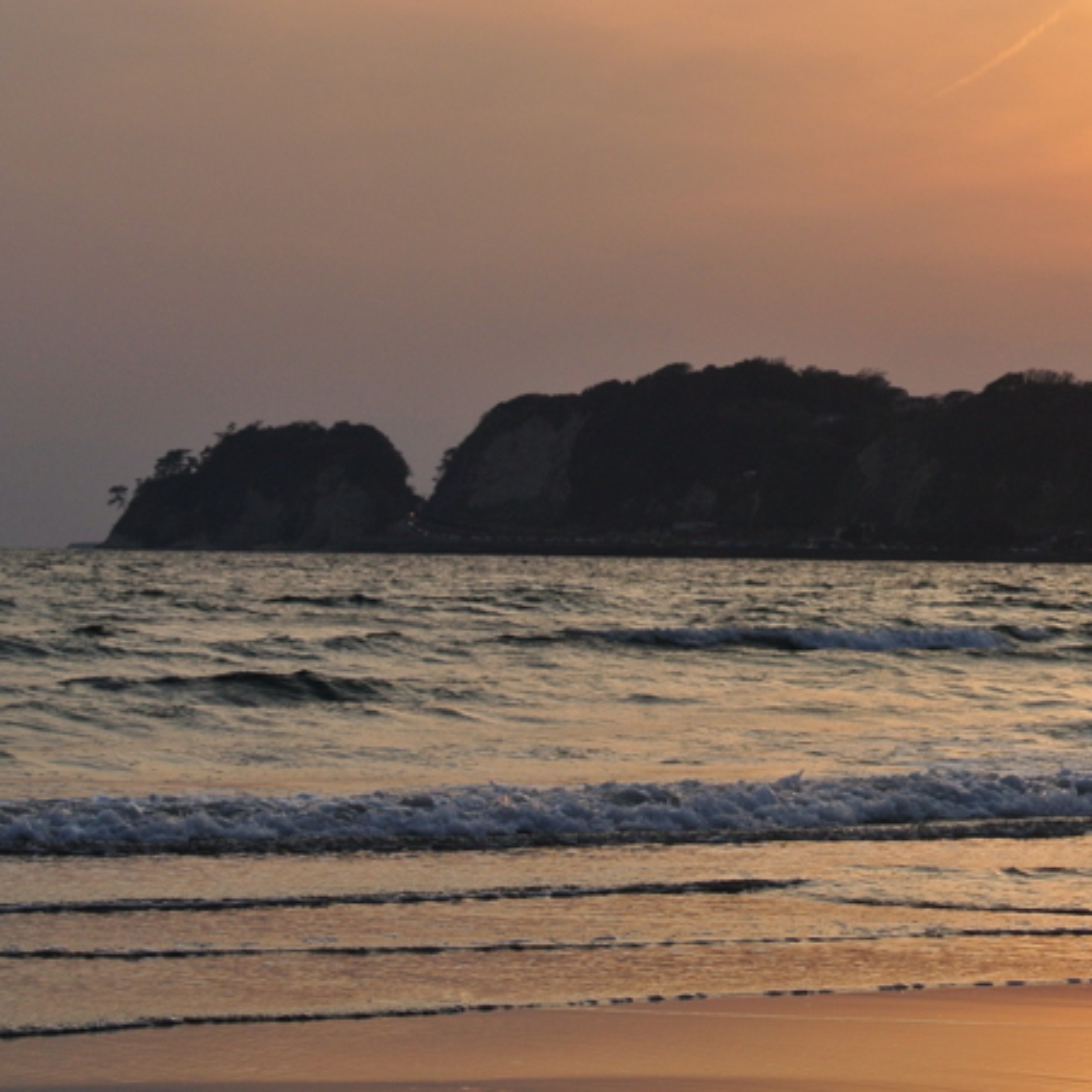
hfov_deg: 11.2
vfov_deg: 11.2
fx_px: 5568
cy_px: 530
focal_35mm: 156
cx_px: 916
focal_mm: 30
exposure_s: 1/500
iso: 100
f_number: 5.6
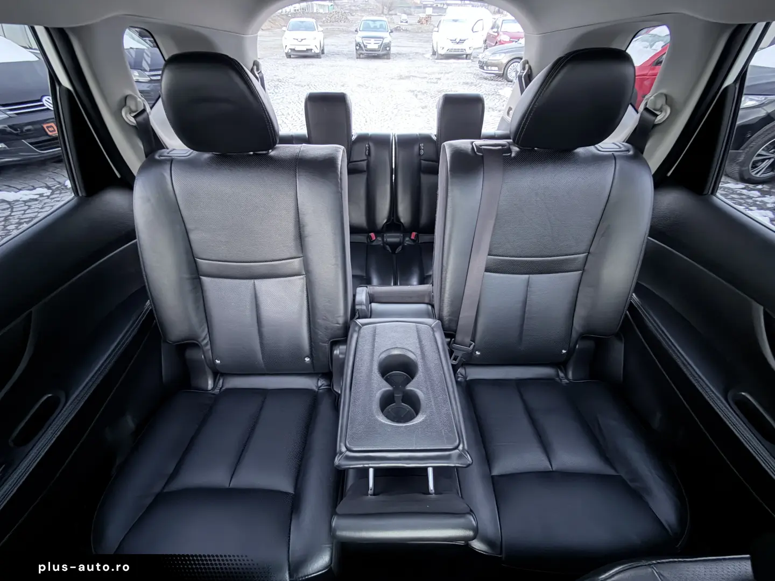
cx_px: 388
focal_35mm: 14
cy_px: 290
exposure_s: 1/11
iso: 1250
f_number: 2.2
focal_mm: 2.22
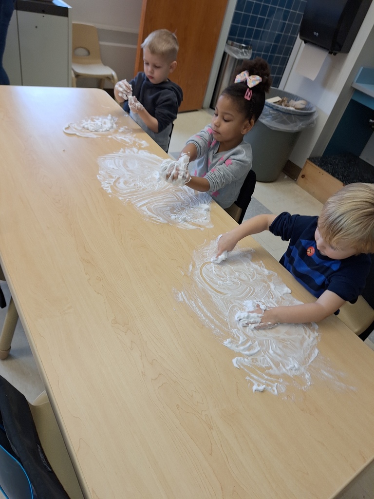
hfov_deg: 58.9
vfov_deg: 73.9
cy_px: 250
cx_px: 187
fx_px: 331
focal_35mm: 23
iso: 25
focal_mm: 5.54
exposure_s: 1/40
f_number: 1.8
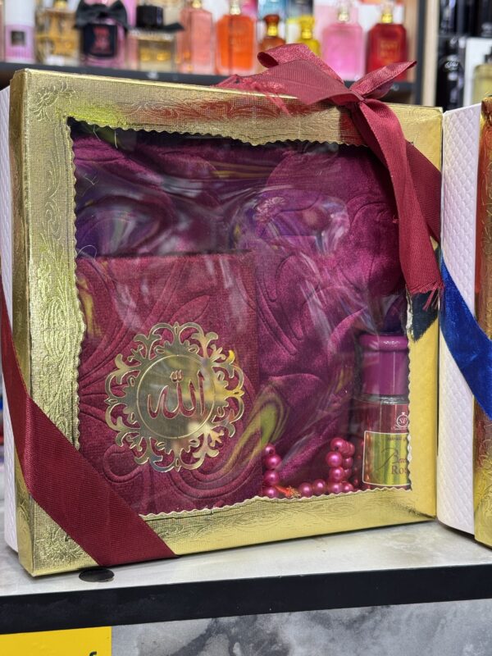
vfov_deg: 39.7
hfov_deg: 30.3
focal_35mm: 48
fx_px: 910
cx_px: 246
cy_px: 328
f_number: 1.78
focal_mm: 6.76
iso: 160
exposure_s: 1/50
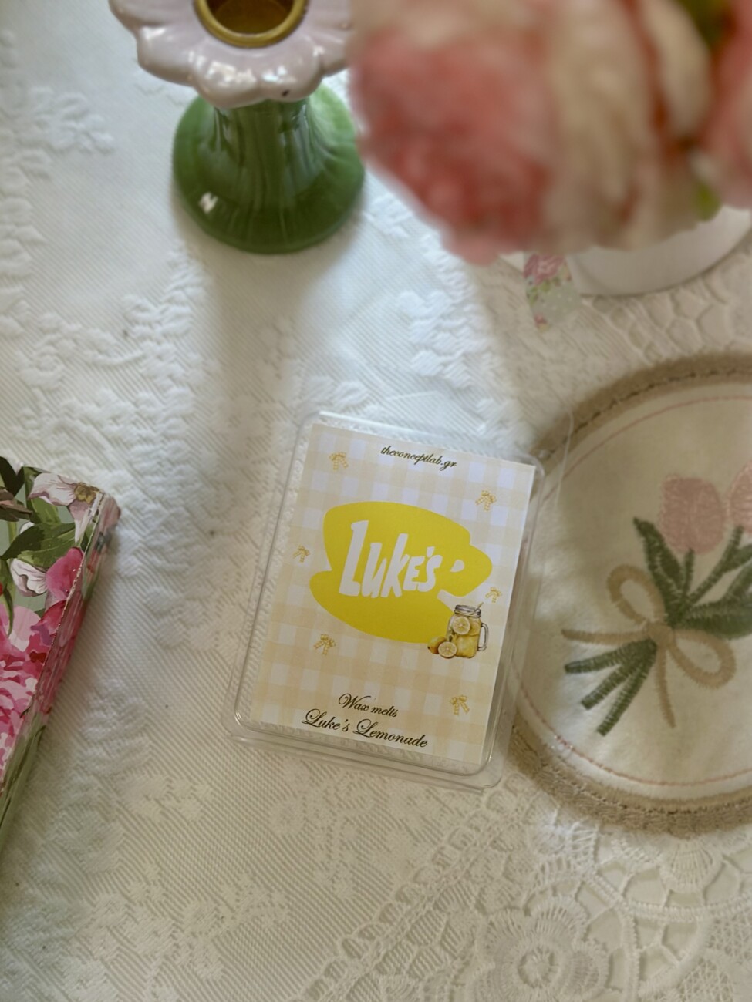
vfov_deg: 39.7
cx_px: 376
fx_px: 1390
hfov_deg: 30.3
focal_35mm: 48
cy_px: 501
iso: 200
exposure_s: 1/50
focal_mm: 6.86
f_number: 1.78
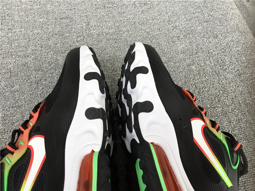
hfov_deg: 58.4
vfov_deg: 45.4
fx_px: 228
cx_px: 128
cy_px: 96
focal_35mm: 31
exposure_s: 1/100
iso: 25
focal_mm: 3.3
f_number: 2.4
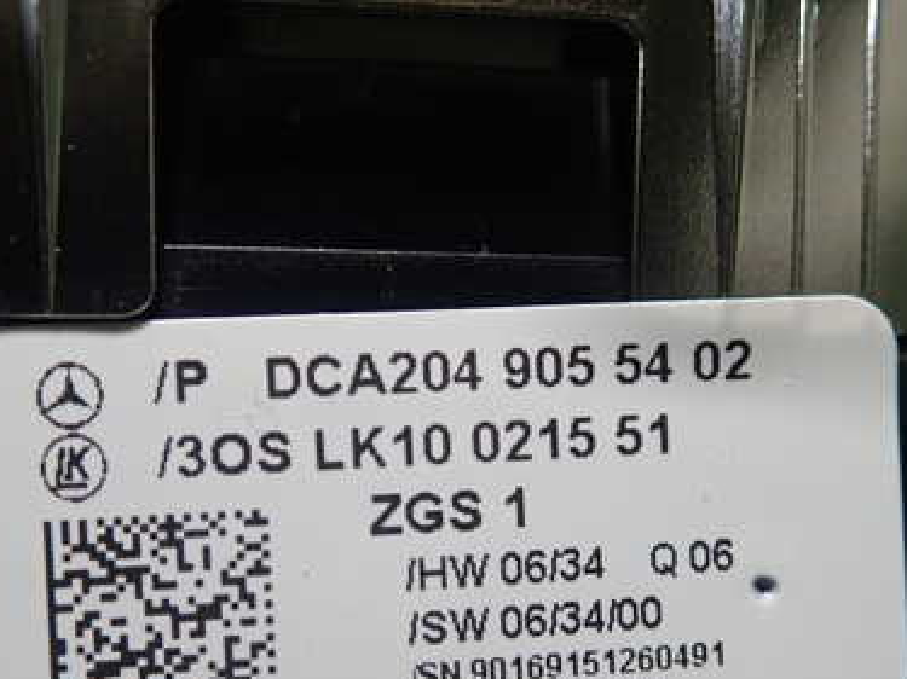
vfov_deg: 30.1
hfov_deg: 39.6
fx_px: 1257
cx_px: 503
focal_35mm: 48
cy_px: 447
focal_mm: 5.5
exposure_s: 1/125
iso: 400
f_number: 2.3
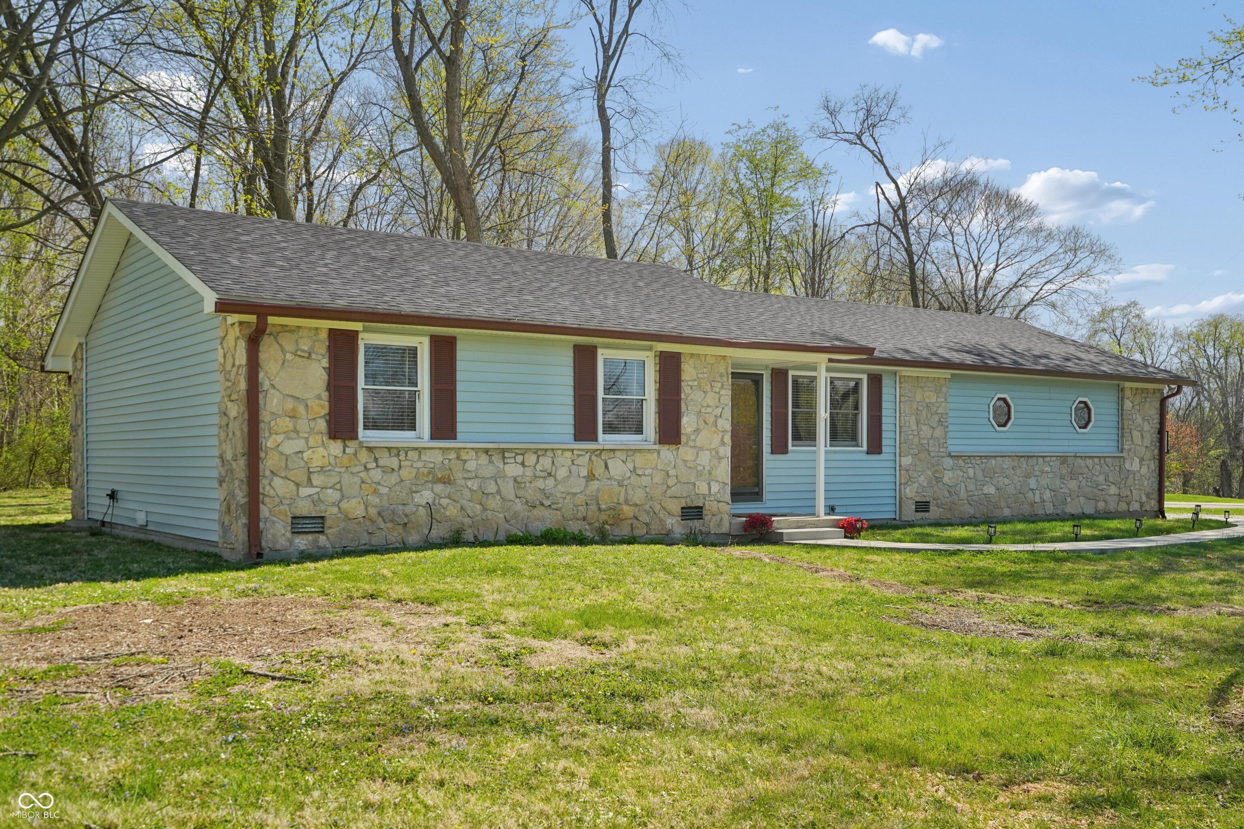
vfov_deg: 37.9
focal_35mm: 35
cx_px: 622
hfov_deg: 54.4
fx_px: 1209
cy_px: 414
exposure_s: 1/250
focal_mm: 35
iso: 400
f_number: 8
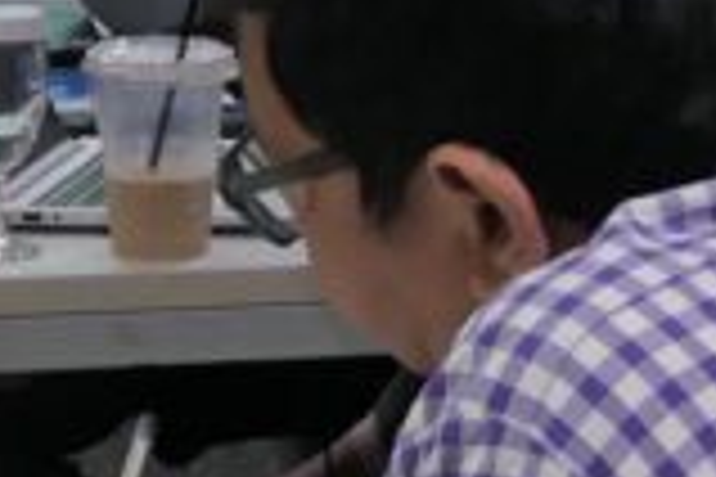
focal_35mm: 323
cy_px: -565
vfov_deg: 4.2
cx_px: 752
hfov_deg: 6.4
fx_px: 6424
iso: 800
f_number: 2.8
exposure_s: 1/100
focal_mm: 18.3
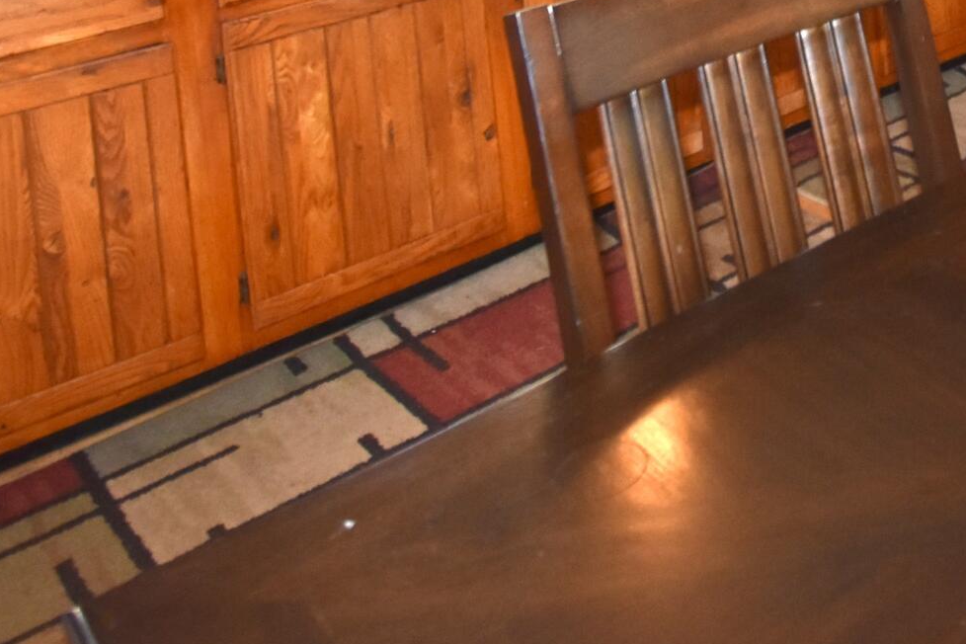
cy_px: -321
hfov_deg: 38.0
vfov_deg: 23.4
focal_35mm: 46
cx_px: 971
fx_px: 1234
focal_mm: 10
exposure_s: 1/125
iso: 800
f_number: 5.6
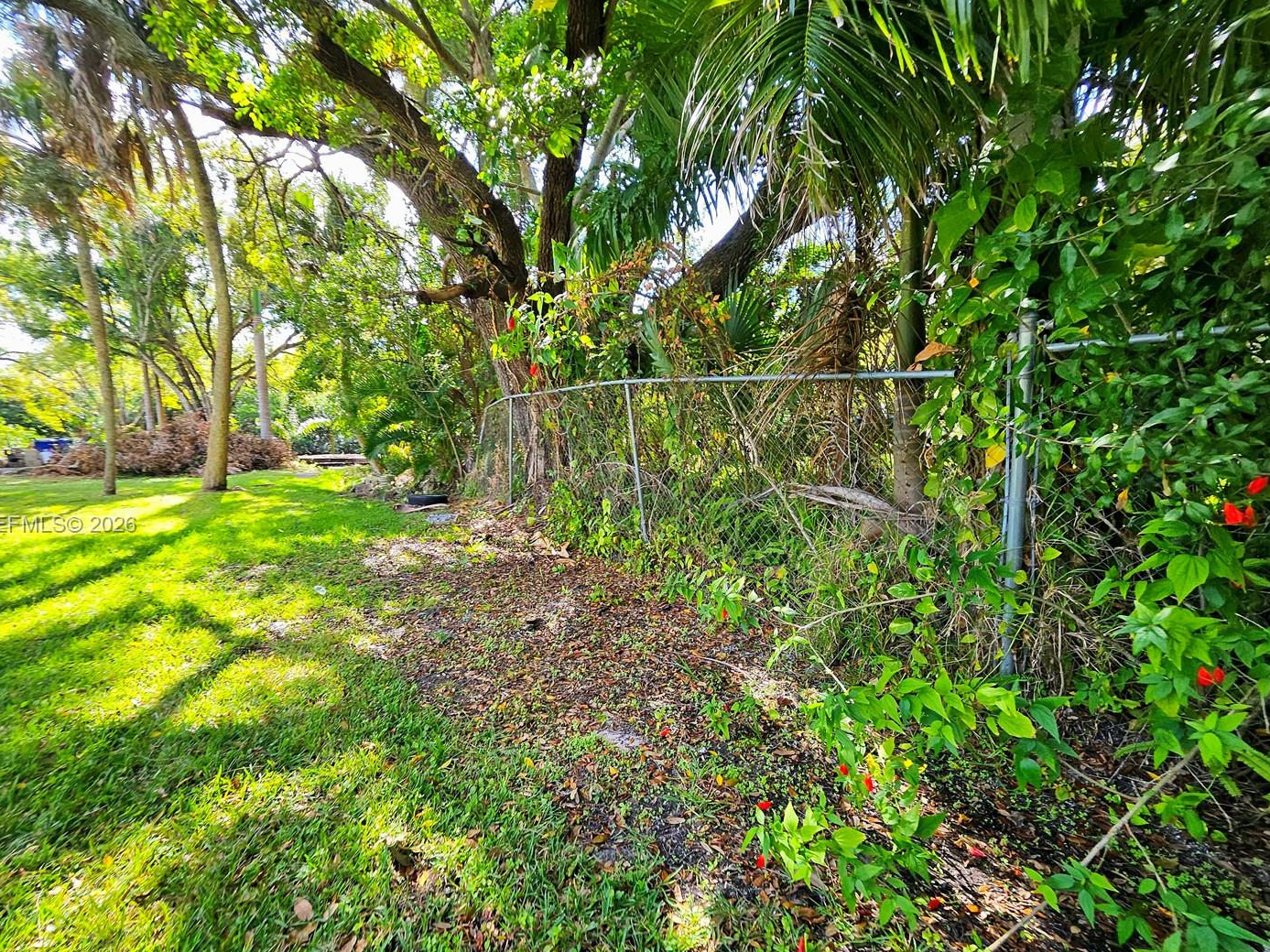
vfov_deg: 81.5
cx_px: 583
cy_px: 525
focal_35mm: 15
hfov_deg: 98.0
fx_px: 550
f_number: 2.2
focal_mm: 1.74
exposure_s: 1/120
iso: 32
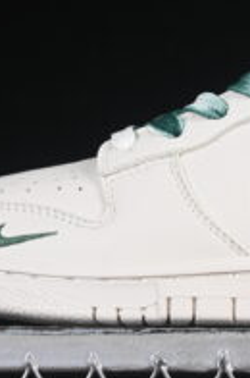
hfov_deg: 5.9
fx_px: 2404
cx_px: 310
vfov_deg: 8.9
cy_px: 89
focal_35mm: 230
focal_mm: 50
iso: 160
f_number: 8
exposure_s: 1/80
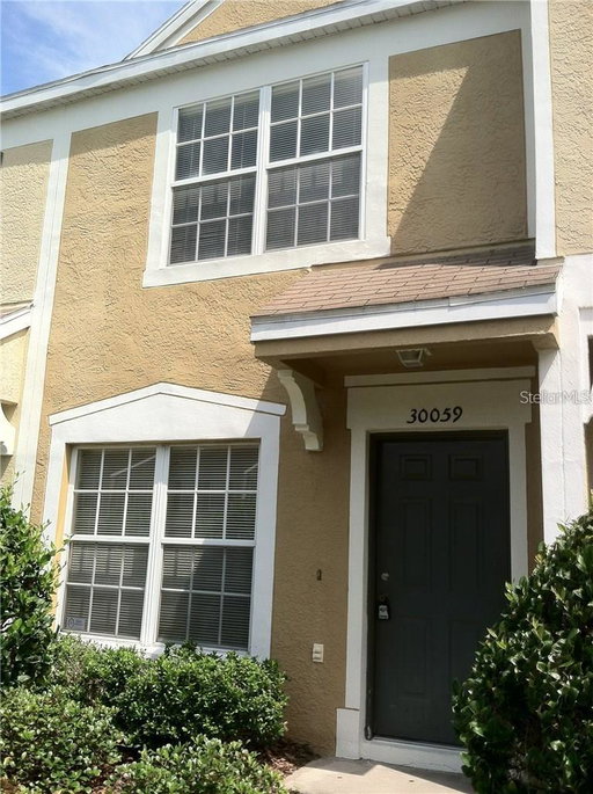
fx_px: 801
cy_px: 397
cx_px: 296
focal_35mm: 35
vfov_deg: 52.7
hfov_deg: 40.6
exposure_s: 1/909
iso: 80
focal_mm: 3.85
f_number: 2.8
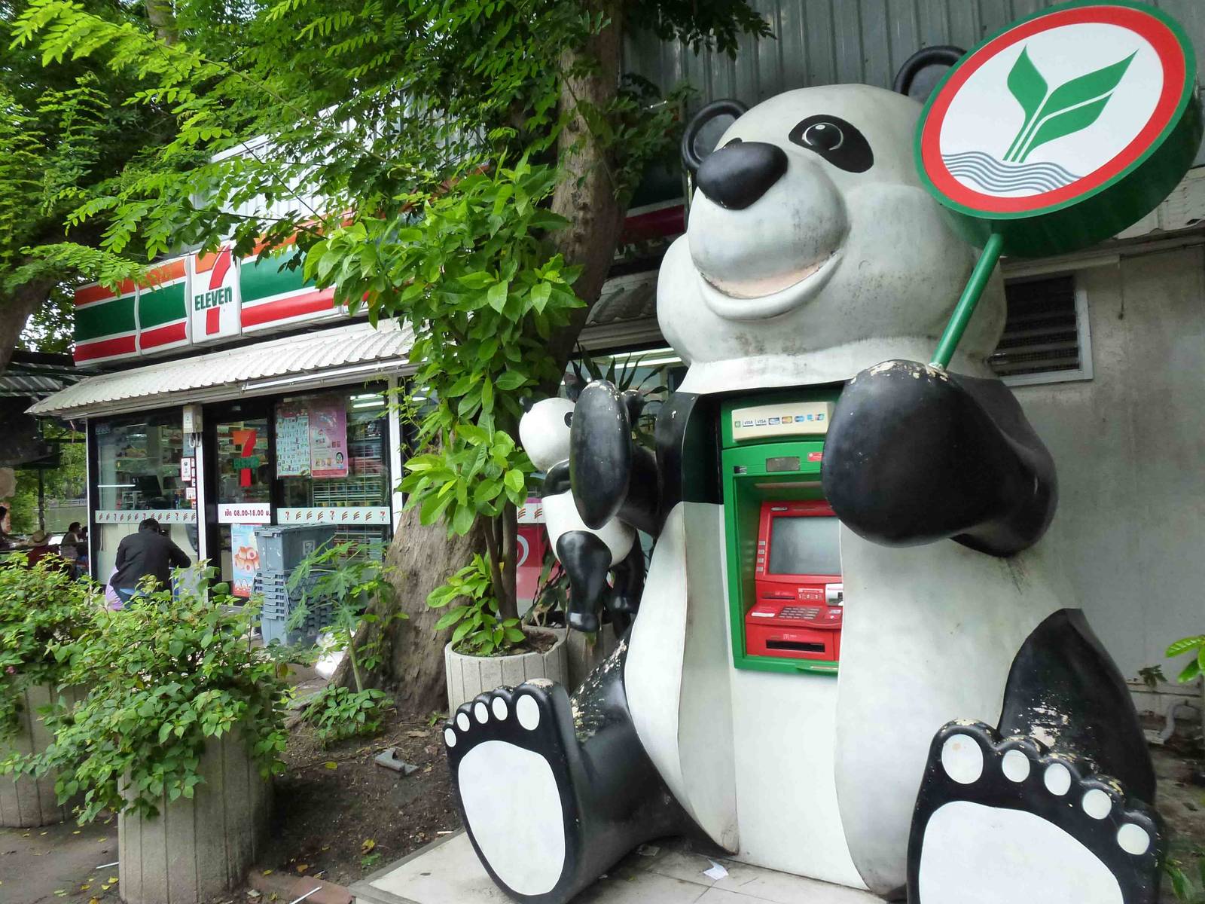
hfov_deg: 71.6
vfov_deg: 56.8
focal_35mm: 24
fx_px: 835
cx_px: 602
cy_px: 452
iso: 320
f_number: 3.3
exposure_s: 1/250
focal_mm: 4.3
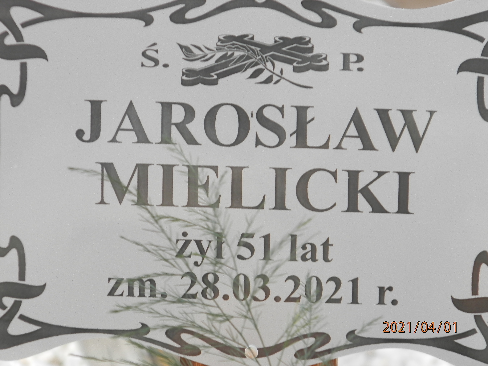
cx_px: 244
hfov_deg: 5.0
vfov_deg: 3.7
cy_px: 183
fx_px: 5597
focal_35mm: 397
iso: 125
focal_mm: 70.9
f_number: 5.7
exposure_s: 1/250
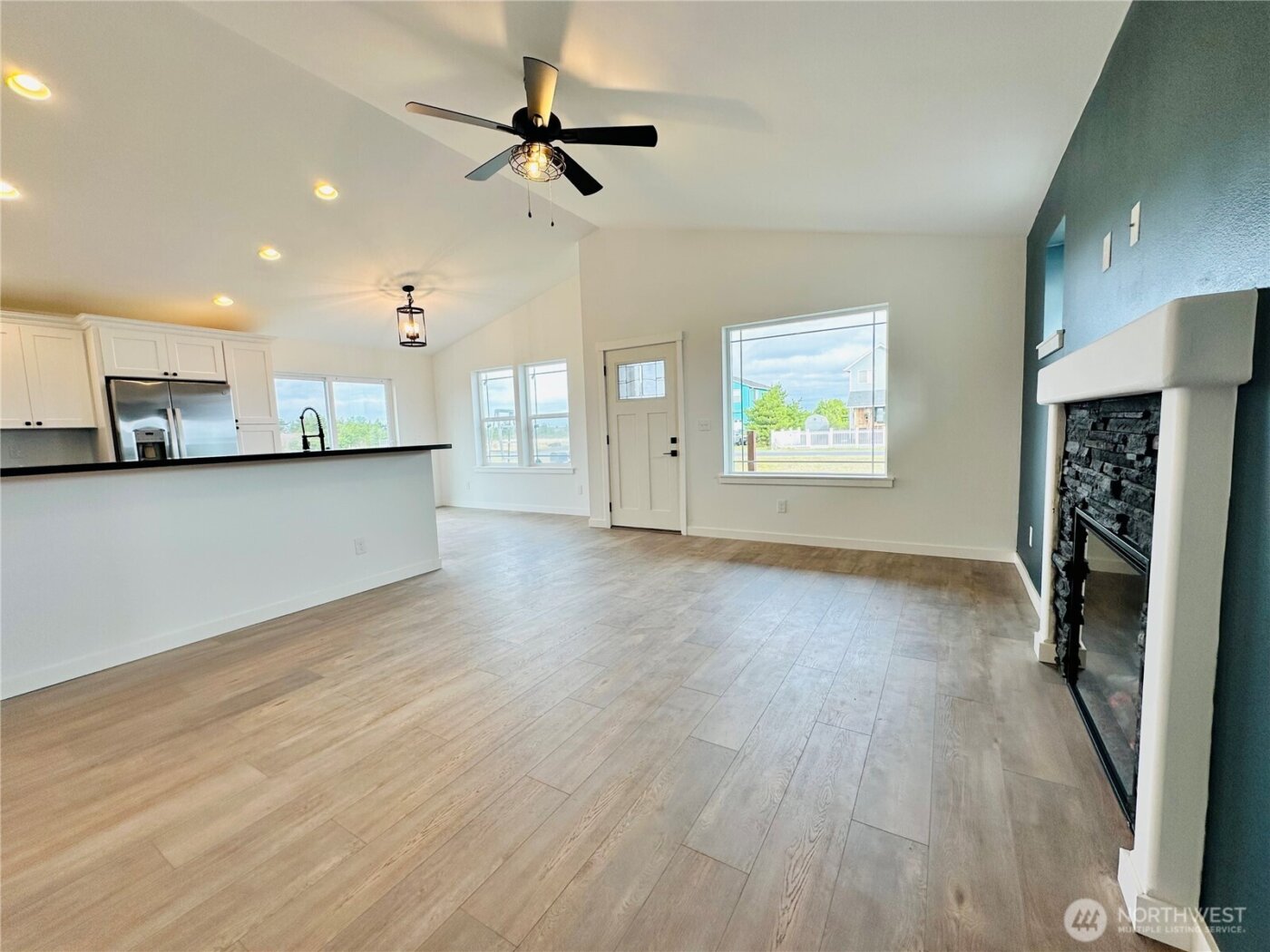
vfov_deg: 85.7
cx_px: 635
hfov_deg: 102.1
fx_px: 514
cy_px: 476
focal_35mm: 14
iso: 40
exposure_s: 1/129
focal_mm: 2.22
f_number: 2.2
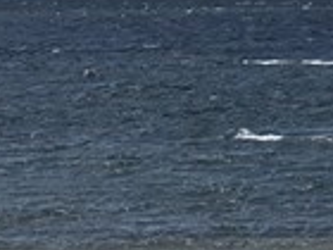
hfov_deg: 4.7
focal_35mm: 416
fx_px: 4002
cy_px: 212
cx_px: -107
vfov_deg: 3.6
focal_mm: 6.6
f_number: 2.8
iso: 20
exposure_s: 1/1312
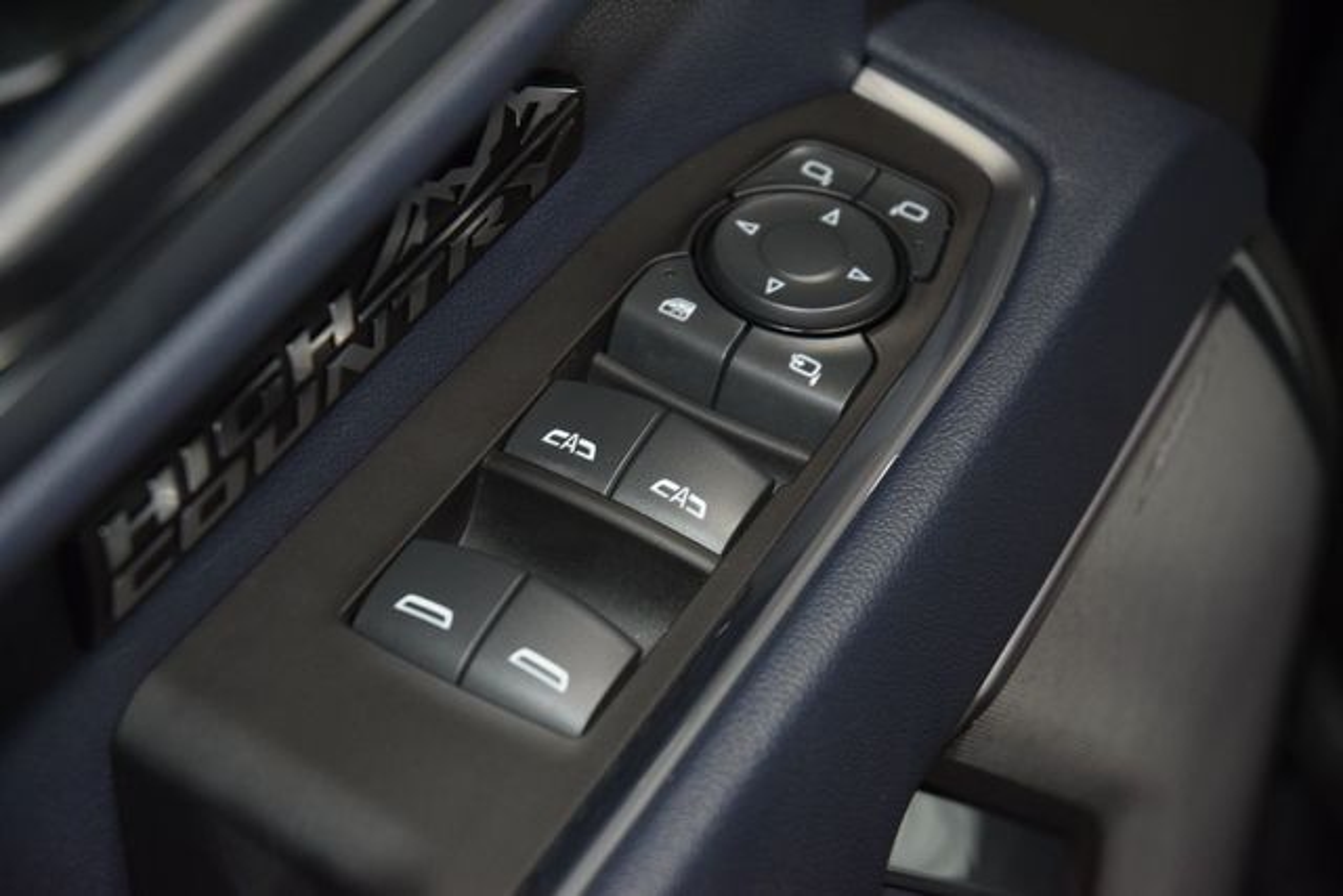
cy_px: 448
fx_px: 3918
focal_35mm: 105
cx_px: 672
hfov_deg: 19.5
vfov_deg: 13.0
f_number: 4.5
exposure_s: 1/60
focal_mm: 70
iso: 1250
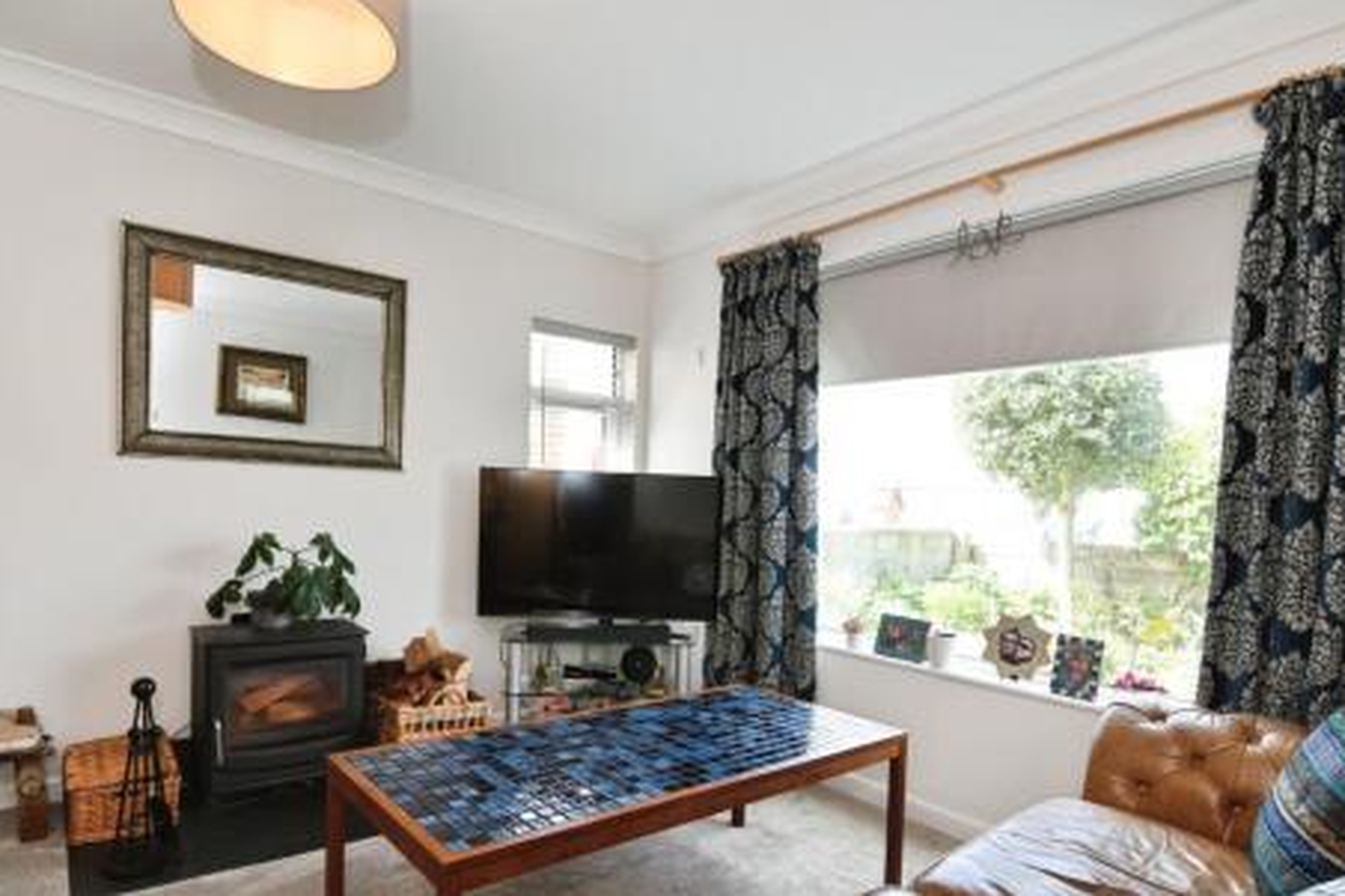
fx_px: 747
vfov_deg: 61.9
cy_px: 466
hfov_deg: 84.0
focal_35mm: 20
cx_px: 658
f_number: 7.1
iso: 400
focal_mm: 13
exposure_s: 1/60
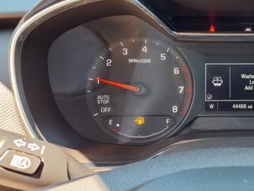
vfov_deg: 30.1
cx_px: 214
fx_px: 352
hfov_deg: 37.8
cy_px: 69
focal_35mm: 48
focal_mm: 3.58
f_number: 1.9
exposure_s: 1/40
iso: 50
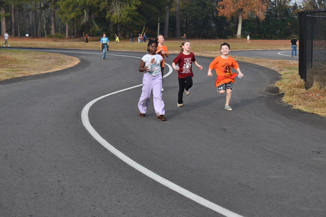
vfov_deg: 18.2
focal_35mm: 75
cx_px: 163
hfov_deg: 27.0
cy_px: 108
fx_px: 679
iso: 100
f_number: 7.1
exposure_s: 1/160
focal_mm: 50
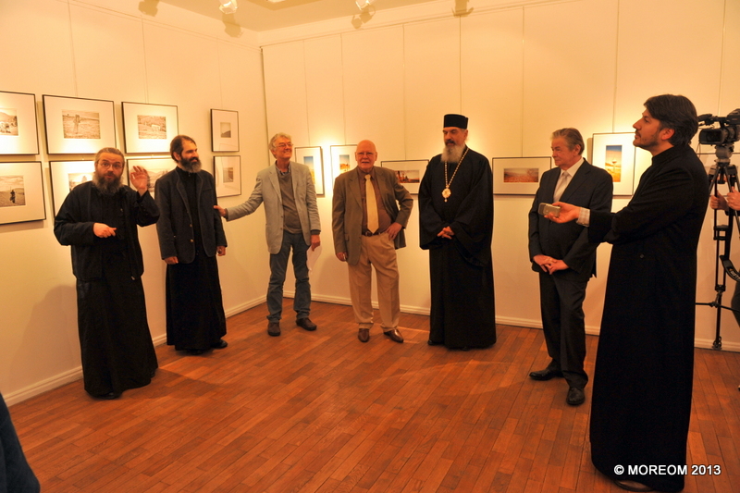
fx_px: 493
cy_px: 246
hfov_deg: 73.8
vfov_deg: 53.1
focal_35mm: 24
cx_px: 370
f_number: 5
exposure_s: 1/100
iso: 1600
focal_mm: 24
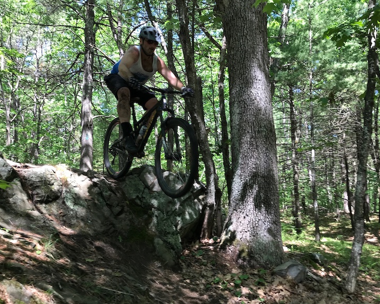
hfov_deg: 58.8
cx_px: 186
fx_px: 337
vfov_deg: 48.5
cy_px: 151
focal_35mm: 30
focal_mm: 3.99
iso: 20
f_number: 1.8
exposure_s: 1/120
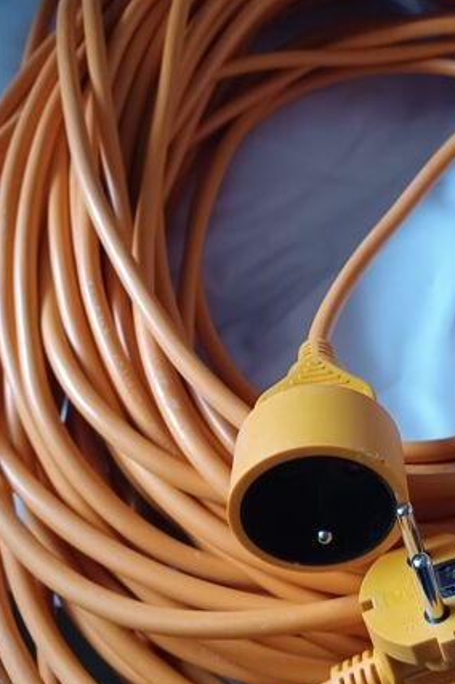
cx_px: 364
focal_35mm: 39
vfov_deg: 49.6
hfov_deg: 33.2
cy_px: 344
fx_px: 741
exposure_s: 1/25
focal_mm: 4.6
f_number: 1.8
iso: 640
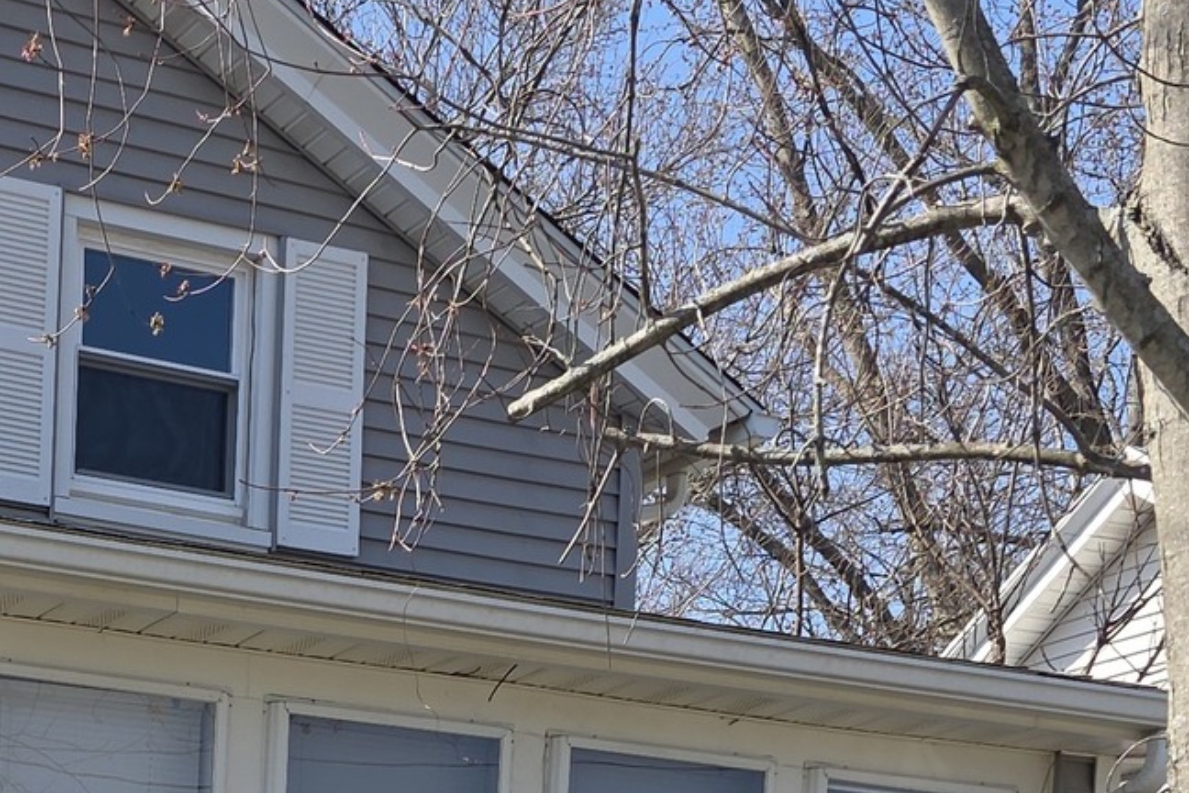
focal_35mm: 85
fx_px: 2807
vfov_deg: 13.7
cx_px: -176
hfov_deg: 22.3
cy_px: 1592
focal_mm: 6.3
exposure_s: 1/509
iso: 12
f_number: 1.7
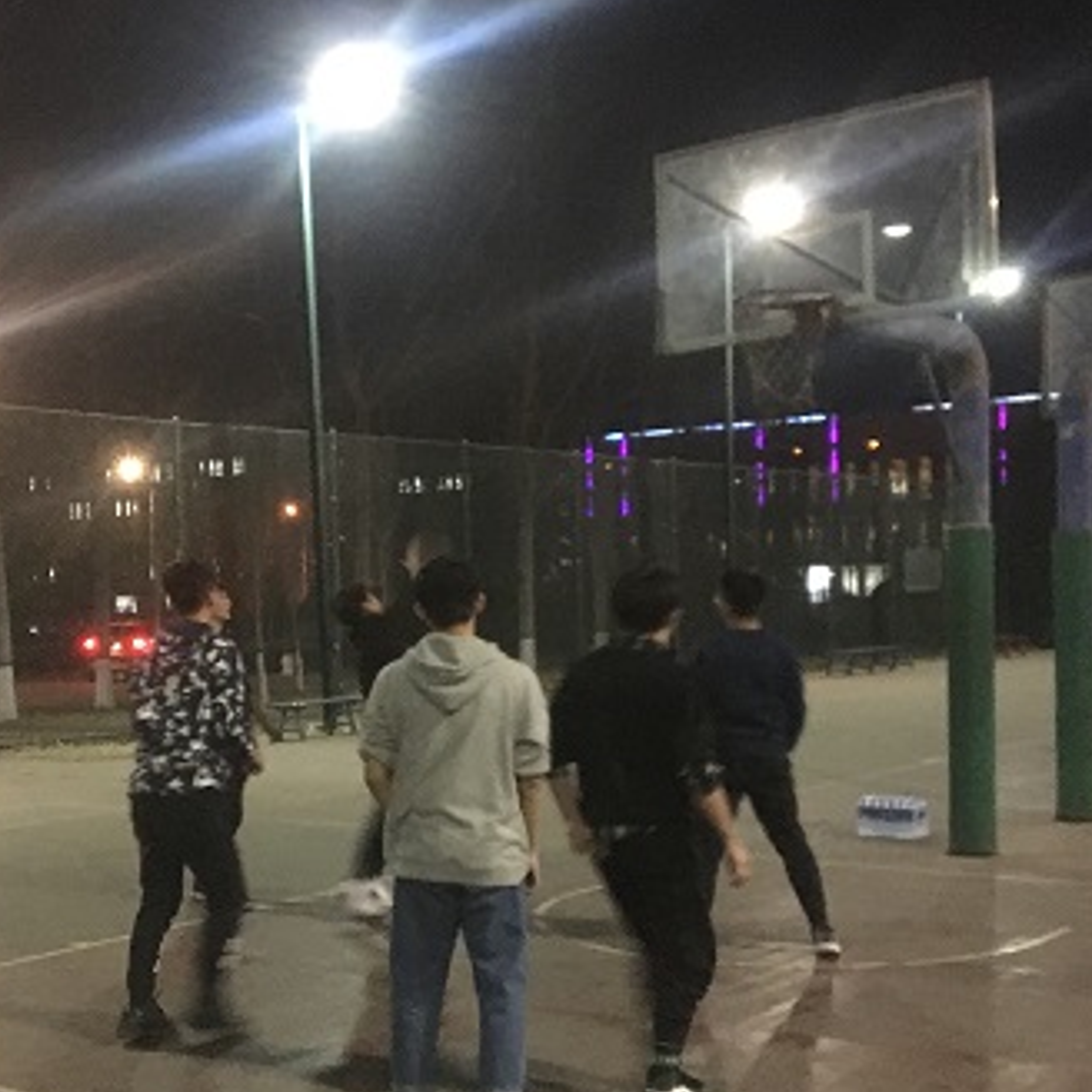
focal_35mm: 50
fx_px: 1785
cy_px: 656
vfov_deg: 33.9
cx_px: 433
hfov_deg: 33.9
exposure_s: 1/17
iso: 640
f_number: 2.2
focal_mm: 4.15
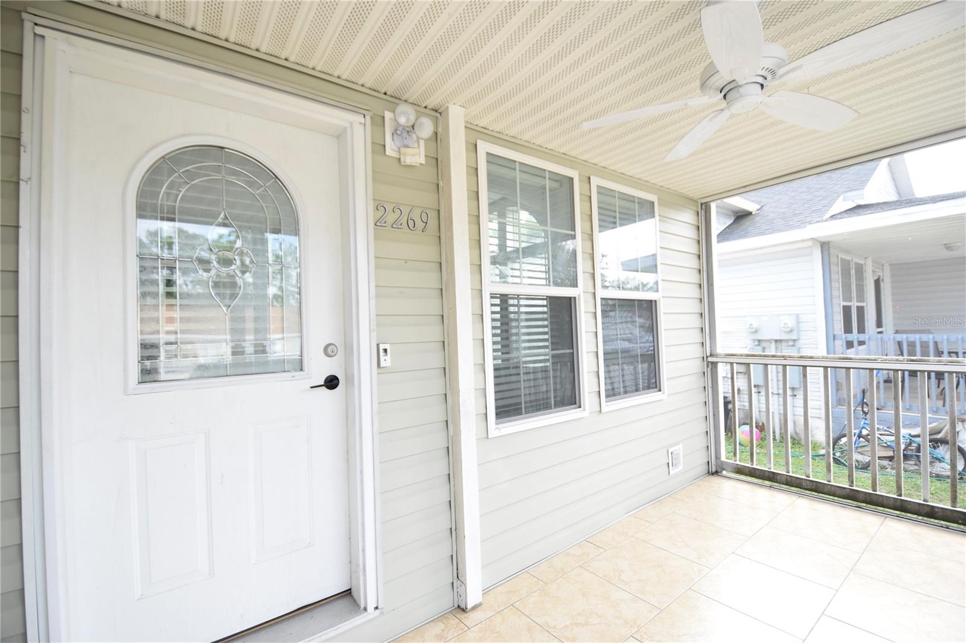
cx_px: 483
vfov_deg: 77.3
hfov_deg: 100.4
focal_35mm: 15
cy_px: 322
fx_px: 402
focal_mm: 10
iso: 400
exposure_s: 1/200
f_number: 7.1
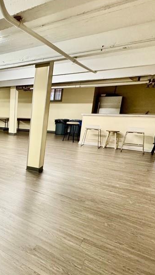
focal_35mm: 26
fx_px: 190
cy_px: 140
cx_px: -68
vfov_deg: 71.9
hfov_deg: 29.8
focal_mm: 2.22
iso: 250
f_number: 2.2
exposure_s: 1/60
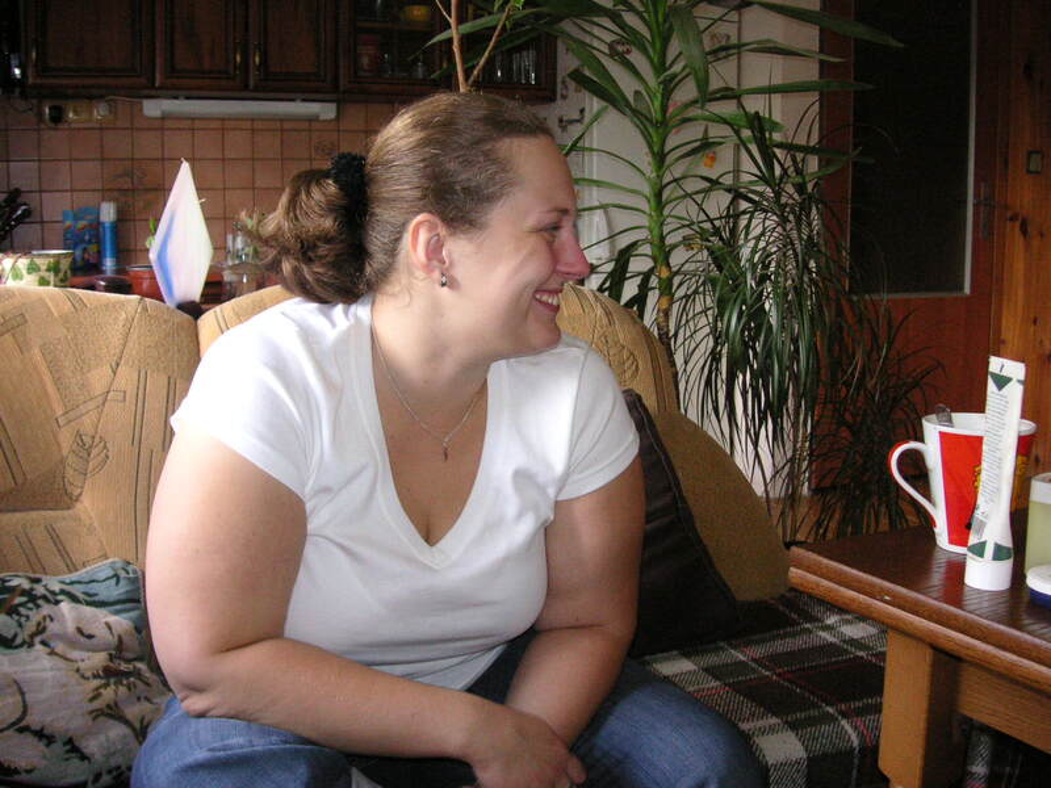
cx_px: 526
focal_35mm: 37
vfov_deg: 38.7
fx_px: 1123
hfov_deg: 50.1
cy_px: 394
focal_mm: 6.1
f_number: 2.8
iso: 160
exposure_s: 1/45
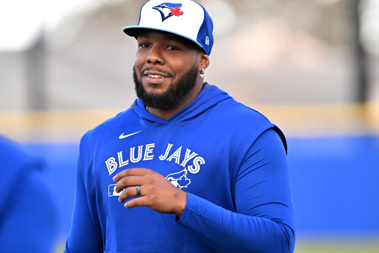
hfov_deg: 4.6
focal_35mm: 450
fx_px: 4737
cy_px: 126
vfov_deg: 3.1
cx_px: 190
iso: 1250
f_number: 2.8
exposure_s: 1/3200
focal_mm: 300
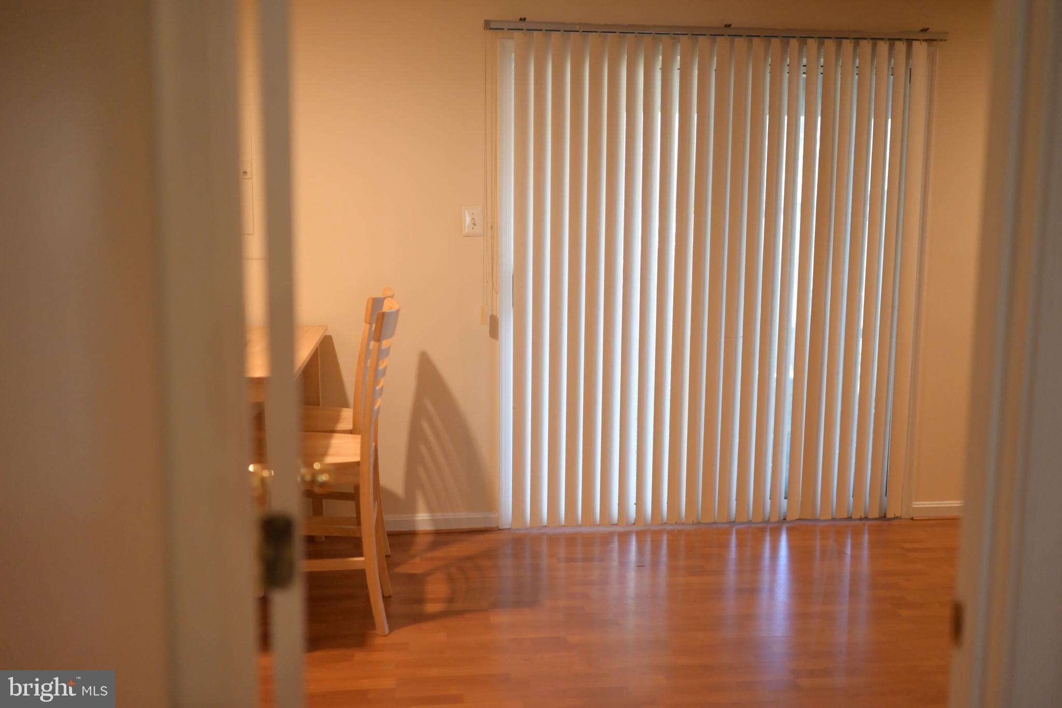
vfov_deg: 37.8
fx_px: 1032
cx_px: 531
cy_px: 354
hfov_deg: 54.4
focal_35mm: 35
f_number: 1.8
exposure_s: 1/1250
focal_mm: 35
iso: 4000
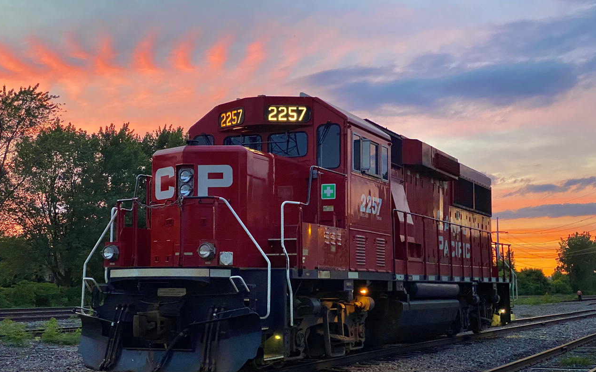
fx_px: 909
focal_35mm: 56
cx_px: 297
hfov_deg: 36.3
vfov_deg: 23.1
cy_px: 216
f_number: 2
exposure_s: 1/60
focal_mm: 6
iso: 250
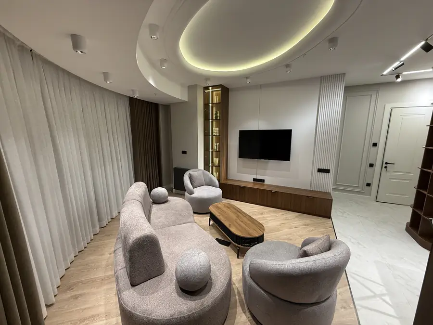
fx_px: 175
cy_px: 162
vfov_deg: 85.7
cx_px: 216
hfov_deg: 102.1
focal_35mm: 14
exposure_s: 1/100
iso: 250
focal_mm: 2.22
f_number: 2.2
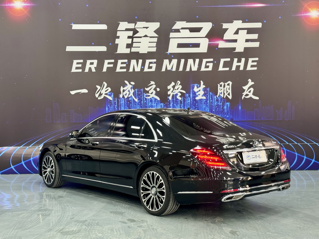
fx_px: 452
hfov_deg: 38.9
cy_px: 119
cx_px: 162
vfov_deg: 29.7
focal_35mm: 49
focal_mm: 6.76
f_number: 1.78
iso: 160
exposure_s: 1/50
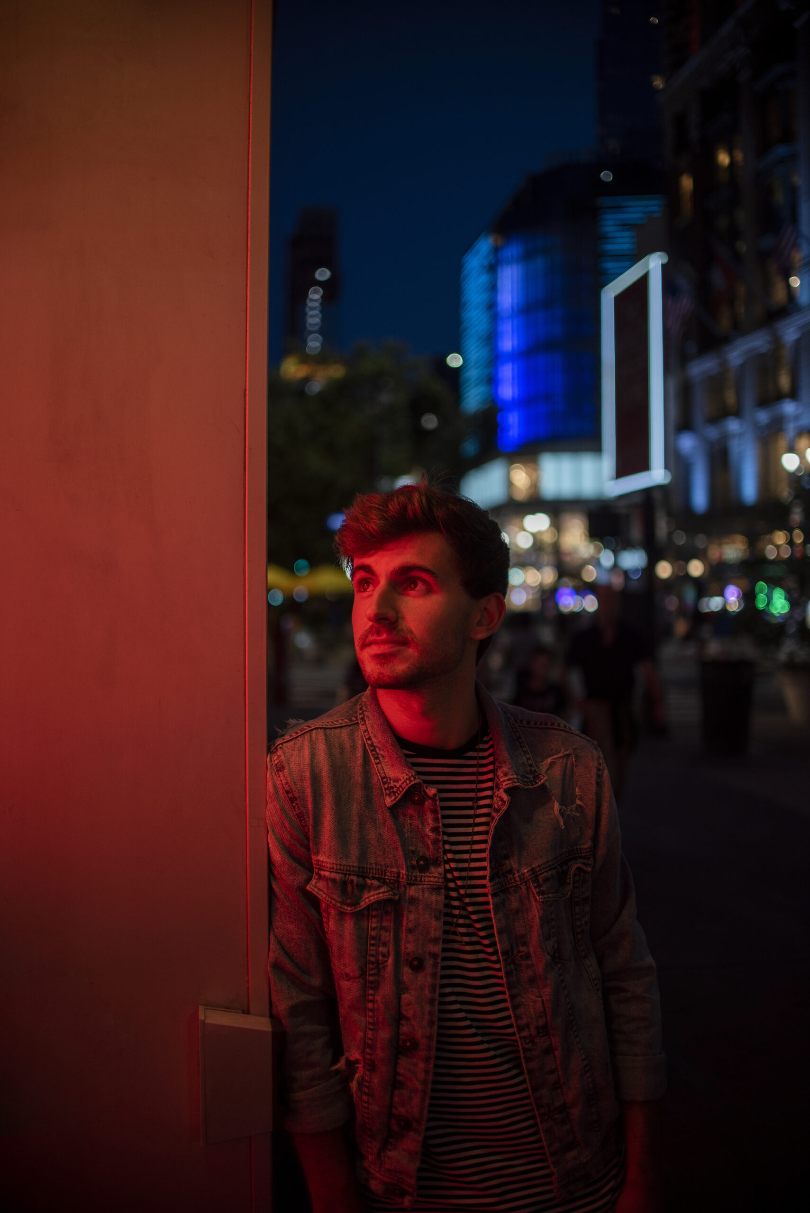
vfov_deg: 54.4
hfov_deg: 37.9
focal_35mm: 35
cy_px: 606
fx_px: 1180
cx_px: 405
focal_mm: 35
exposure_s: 1/125
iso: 320
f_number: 1.8
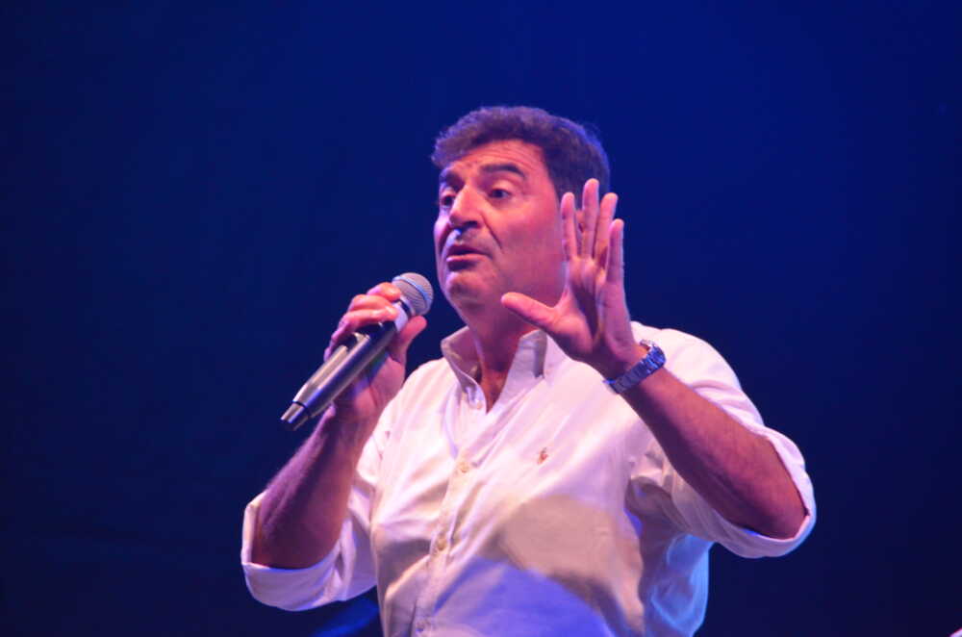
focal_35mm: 300
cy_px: 318
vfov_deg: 4.6
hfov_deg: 6.9
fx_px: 7999
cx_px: 481
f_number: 6.3
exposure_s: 1/100
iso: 3200
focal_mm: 200
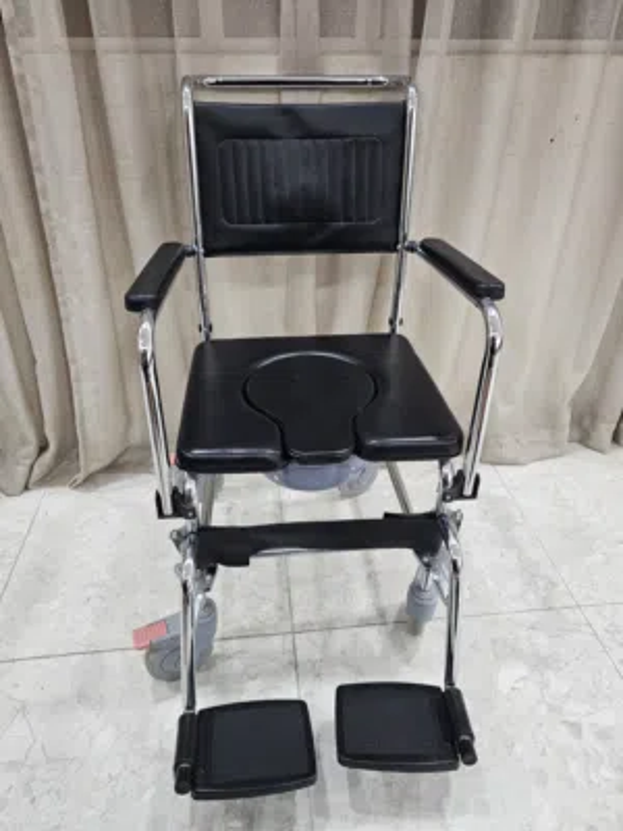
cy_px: 416
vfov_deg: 73.9
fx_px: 552
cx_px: 312
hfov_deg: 58.9
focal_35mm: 23
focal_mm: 6.3
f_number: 1.7
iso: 500
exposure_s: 1/50
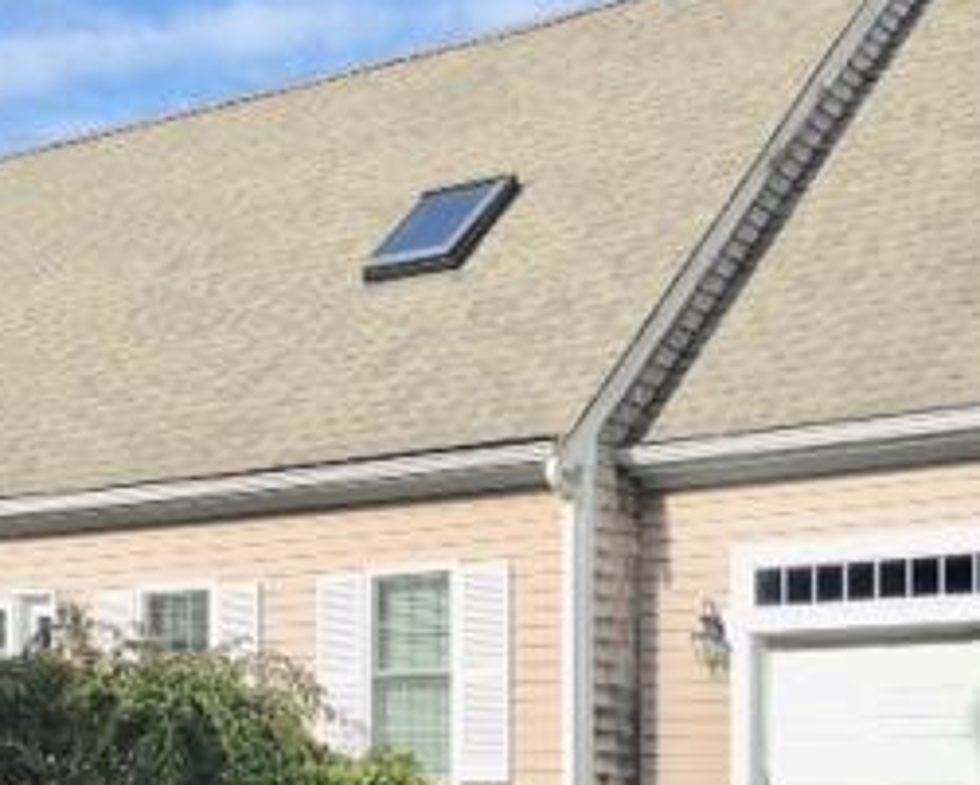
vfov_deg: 18.1
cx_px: 472
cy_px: 840
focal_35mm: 82
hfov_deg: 23.3
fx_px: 2379
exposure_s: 1/1869
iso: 50
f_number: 2.4
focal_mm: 4.12
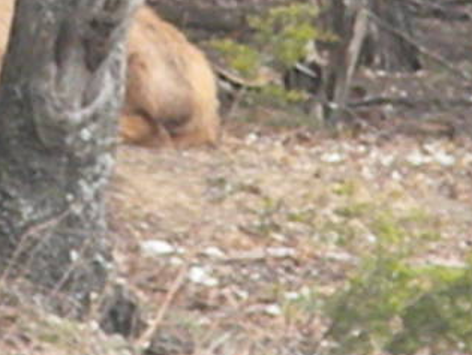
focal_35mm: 1319
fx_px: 18006
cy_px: -102
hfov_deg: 1.5
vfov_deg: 1.1
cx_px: -15
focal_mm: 46.2
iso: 640
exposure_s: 1/323
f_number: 5.3
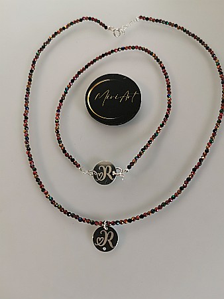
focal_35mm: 29
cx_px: 112
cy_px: 150
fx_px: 250
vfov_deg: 61.6
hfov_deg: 48.3
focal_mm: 5.56
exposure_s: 1/100
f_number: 1.6
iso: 125
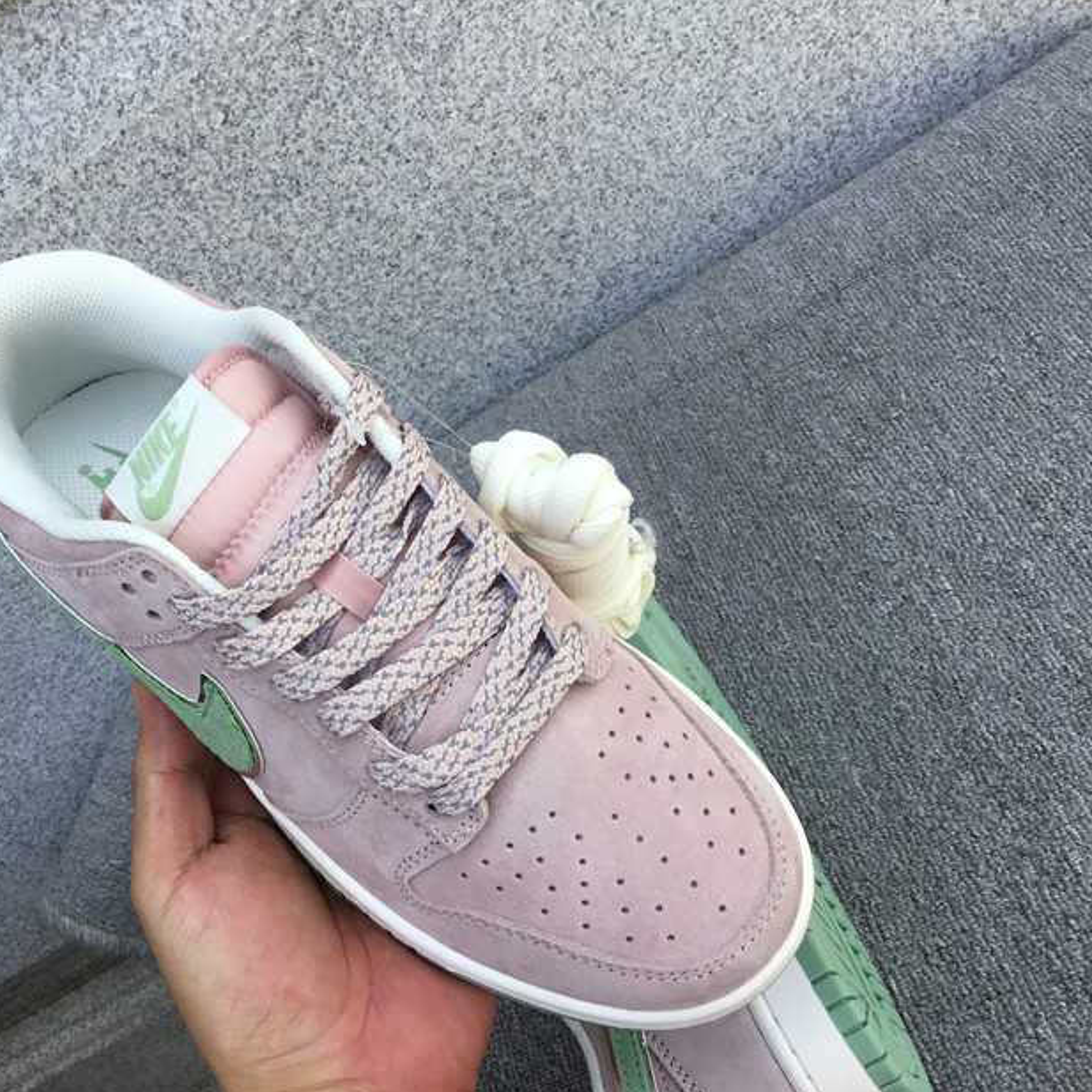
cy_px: 592
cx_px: 361
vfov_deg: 41.8
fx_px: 1428
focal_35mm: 40
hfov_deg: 41.3
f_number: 2.4
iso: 25
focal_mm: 3.3
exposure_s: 1/375
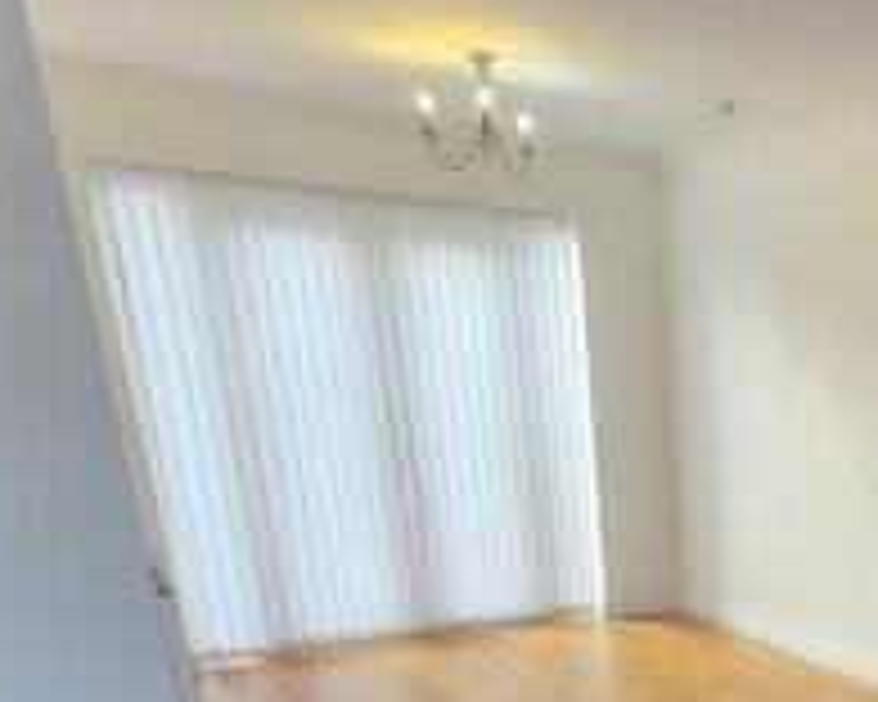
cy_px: 722
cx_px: 966
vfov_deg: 35.0
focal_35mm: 38
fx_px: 987
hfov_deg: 39.3
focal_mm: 2.2
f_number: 1.9
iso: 125
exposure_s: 1/100
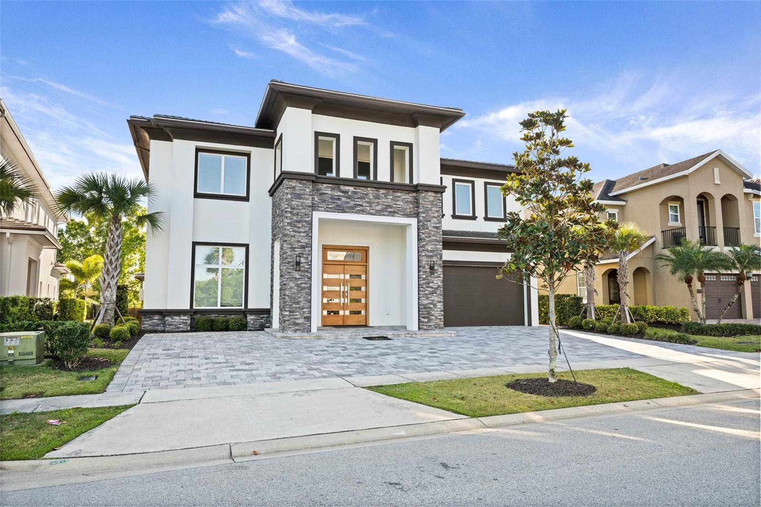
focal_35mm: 24
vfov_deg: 53.1
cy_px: 254
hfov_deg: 73.8
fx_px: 507
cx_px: 380
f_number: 8
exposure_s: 1/100
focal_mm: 24
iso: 400
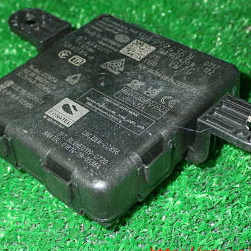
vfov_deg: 26.1
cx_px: 101
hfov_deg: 26.1
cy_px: 113
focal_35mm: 66
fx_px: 541
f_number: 9
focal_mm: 8.4
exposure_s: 1/50
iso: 800
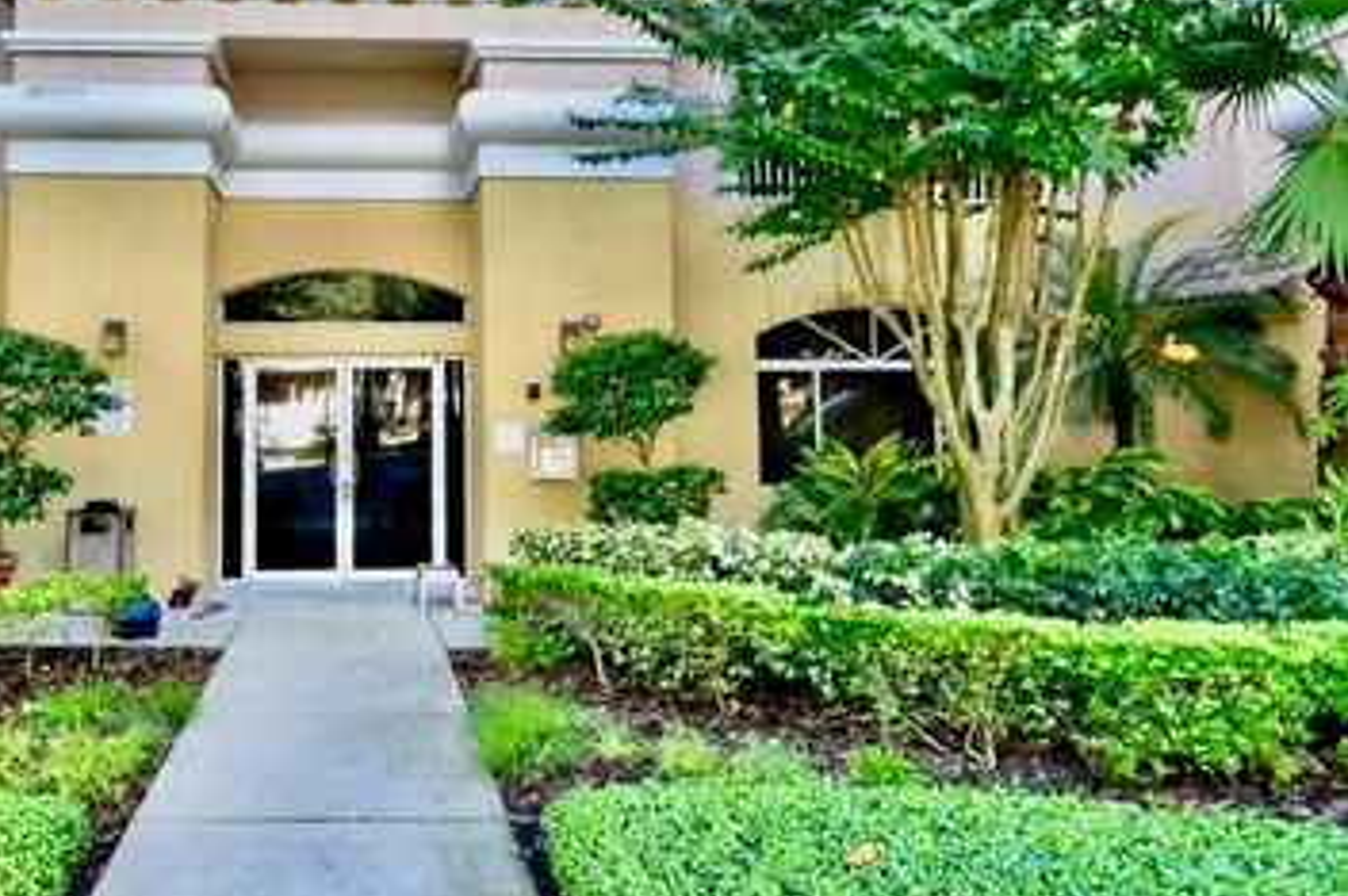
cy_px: 339
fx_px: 1010
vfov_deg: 47.4
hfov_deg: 64.7
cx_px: 394
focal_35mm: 27
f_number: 4.5
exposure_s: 1/80
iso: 250
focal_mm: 19
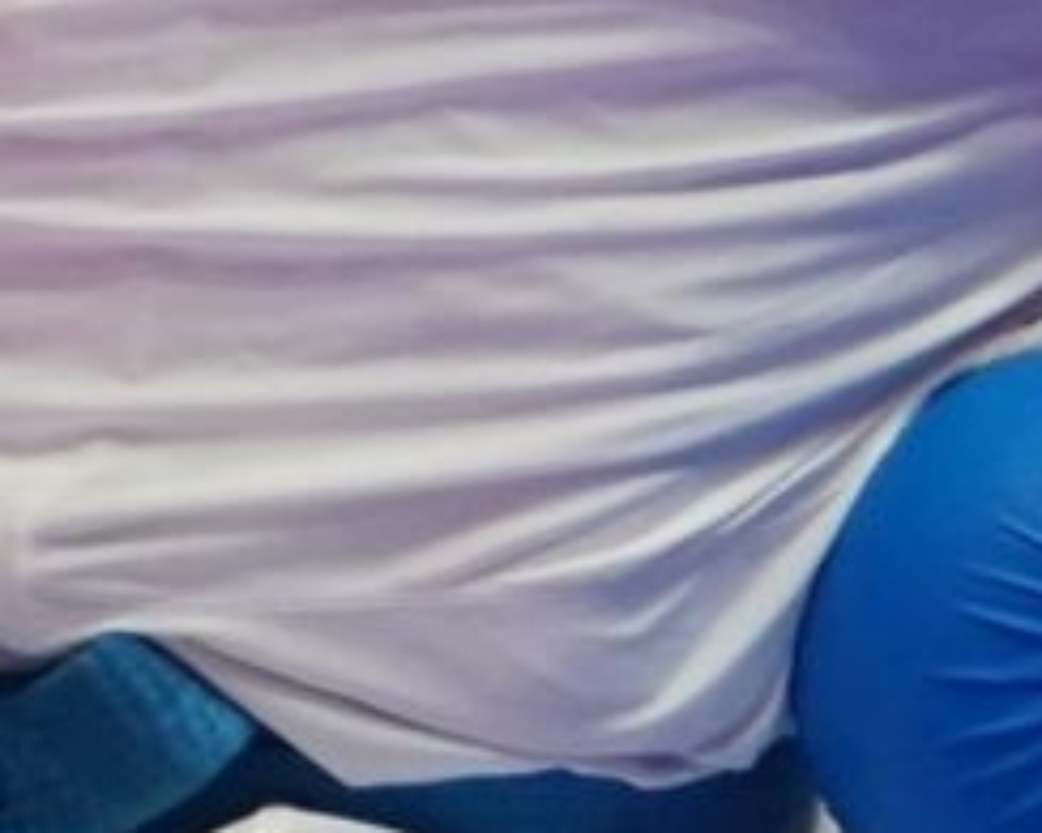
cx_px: -803
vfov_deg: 0.6
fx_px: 85483
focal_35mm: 2773
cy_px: -1487
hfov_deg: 0.7
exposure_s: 1/1000
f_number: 4
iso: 2500
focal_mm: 267
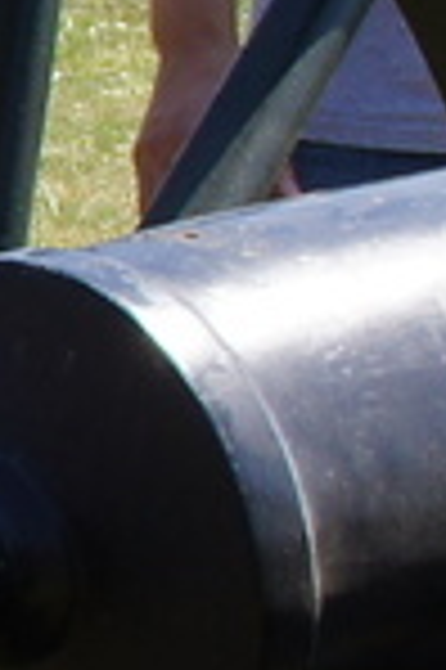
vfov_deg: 4.2
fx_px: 9126
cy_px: 261
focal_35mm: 490
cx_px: -2115
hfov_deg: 2.6
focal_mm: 30
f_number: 10
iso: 100
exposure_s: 1/80
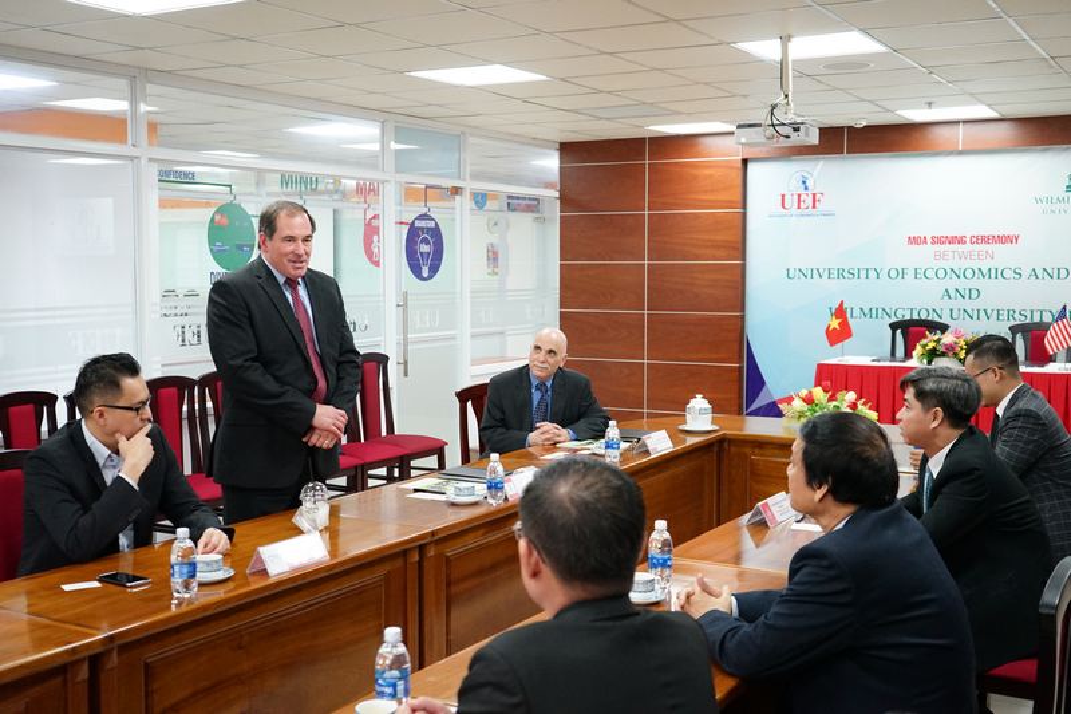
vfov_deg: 33.4
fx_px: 1190
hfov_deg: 48.5
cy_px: 357
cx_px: 536
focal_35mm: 40
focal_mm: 40
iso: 3200
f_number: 4.5
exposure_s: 1/125
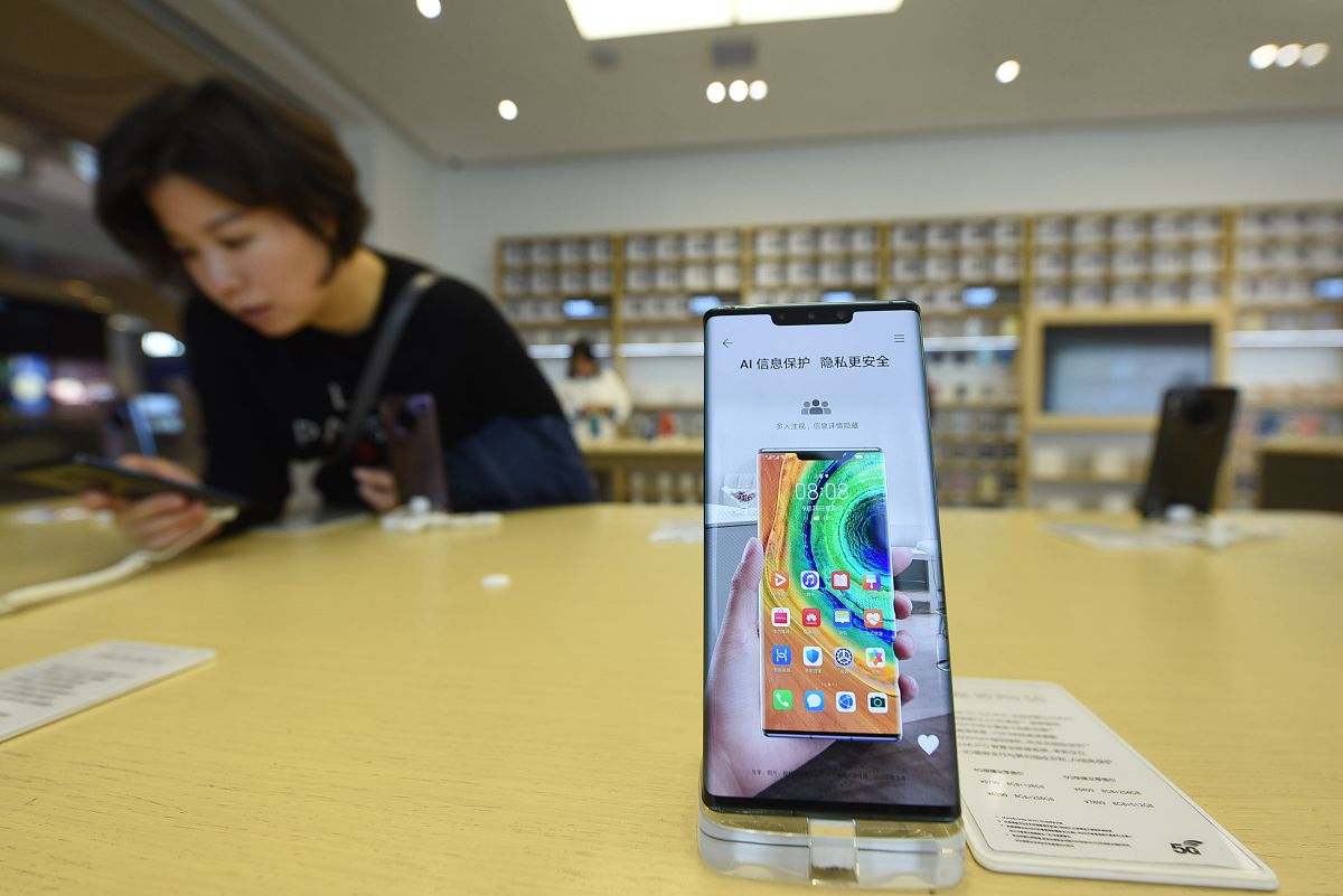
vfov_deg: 73.8
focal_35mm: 16
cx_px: 672
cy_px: 448
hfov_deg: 96.7
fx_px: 597
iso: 400
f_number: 4
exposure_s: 1/160
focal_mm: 16
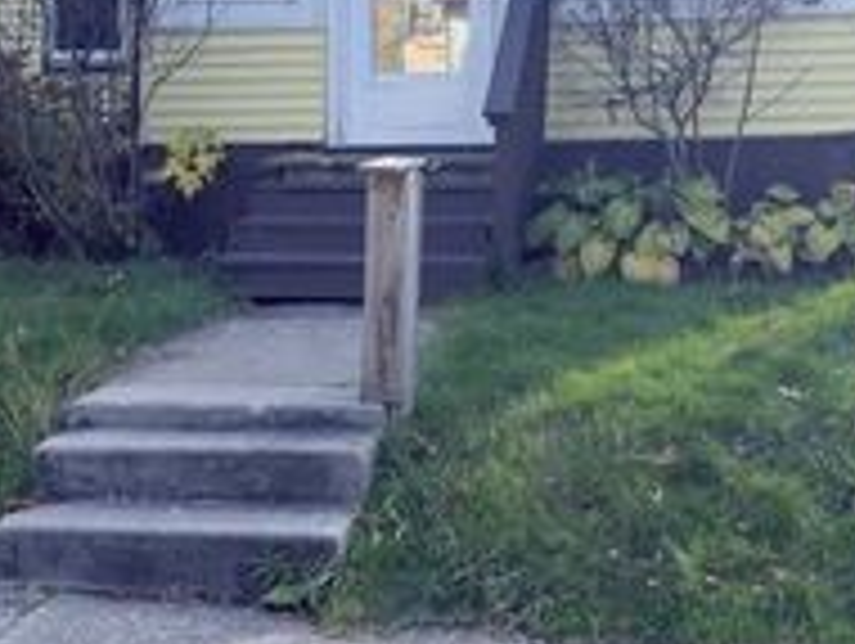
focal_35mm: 63
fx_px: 1558
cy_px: -11
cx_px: 536
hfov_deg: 30.6
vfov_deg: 22.4
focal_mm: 6.76
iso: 64
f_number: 1.78
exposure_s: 1/2597
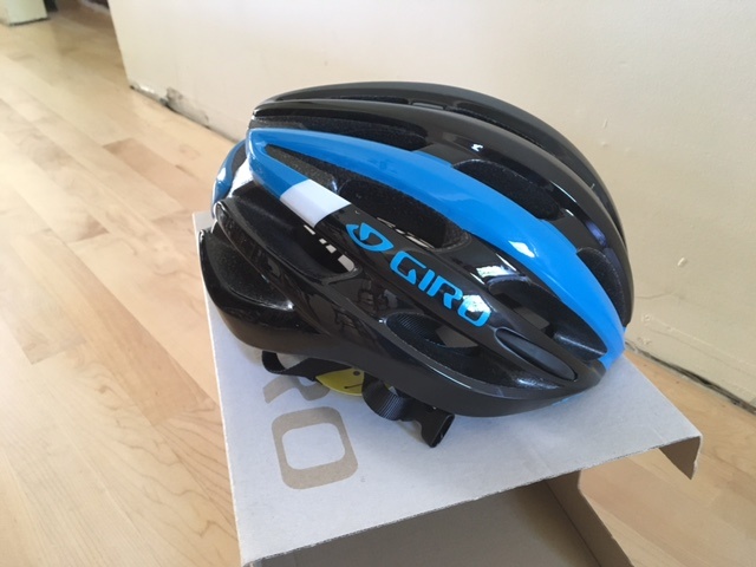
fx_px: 633
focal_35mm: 29
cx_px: 378
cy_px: 284
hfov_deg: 61.7
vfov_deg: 48.2
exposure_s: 1/20
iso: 200
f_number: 2.2
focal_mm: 4.15
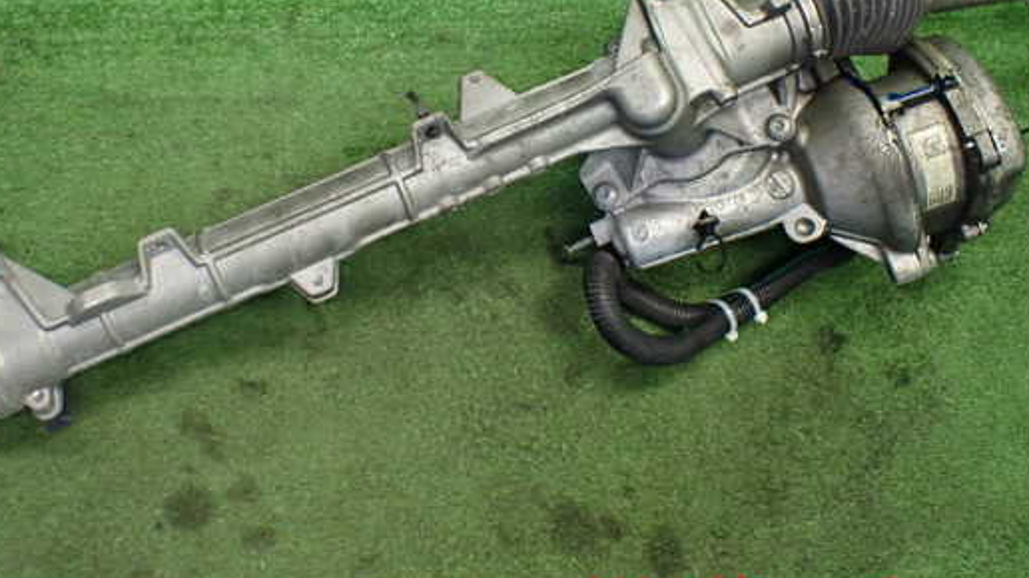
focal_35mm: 38
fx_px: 1037
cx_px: 443
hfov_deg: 52.6
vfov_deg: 30.8
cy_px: 173
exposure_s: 1/125
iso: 640
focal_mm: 5.4
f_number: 2.3
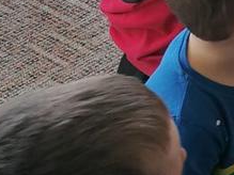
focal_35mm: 165
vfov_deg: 8.8
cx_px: 615
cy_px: -90
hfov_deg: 10.0
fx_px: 1115
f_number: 1.8
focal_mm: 4.75
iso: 80
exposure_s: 1/100
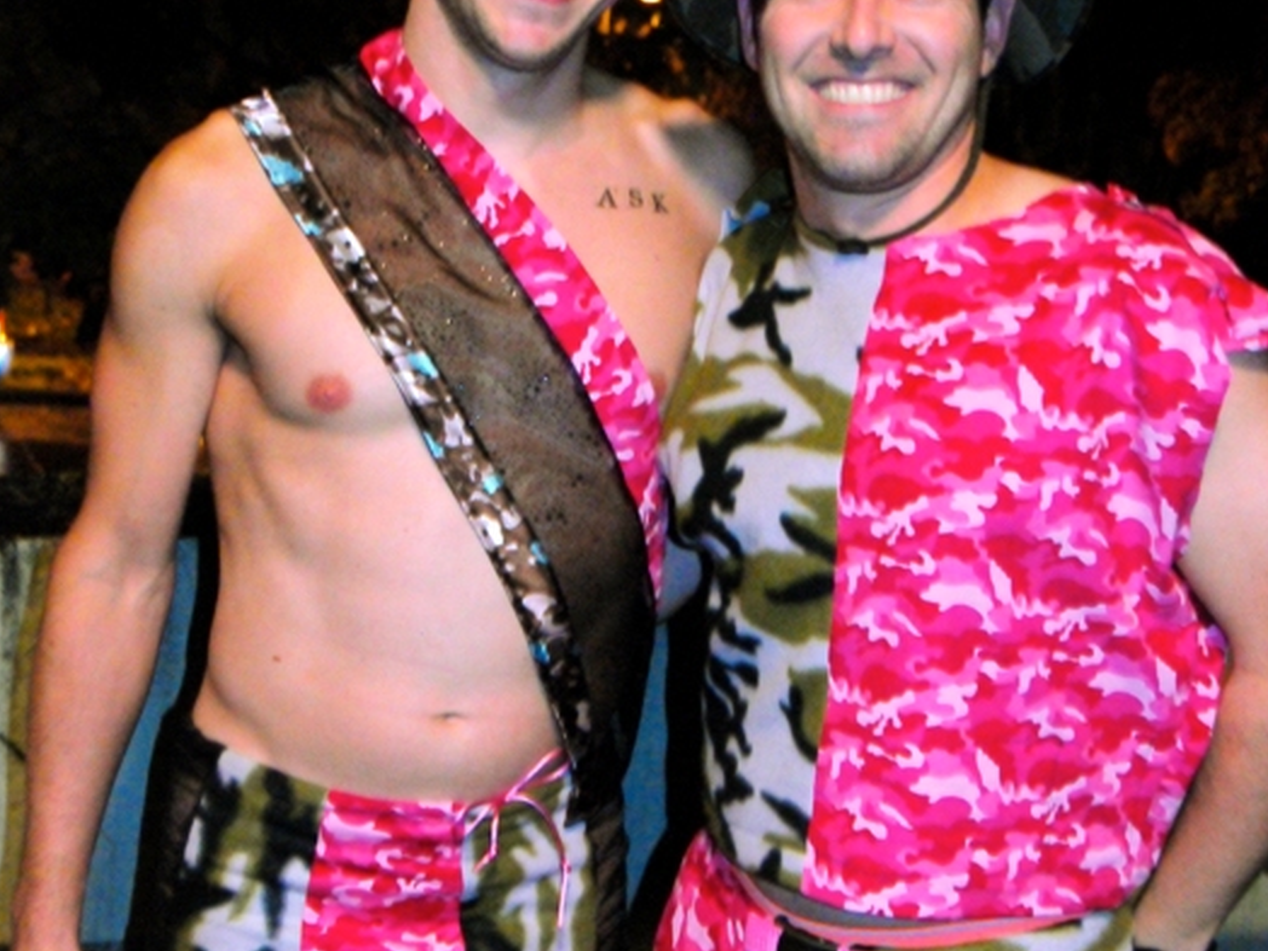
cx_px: 633
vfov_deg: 23.0
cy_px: 486
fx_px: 2335
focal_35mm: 64
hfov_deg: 30.4
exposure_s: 1/25
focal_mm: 29
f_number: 5
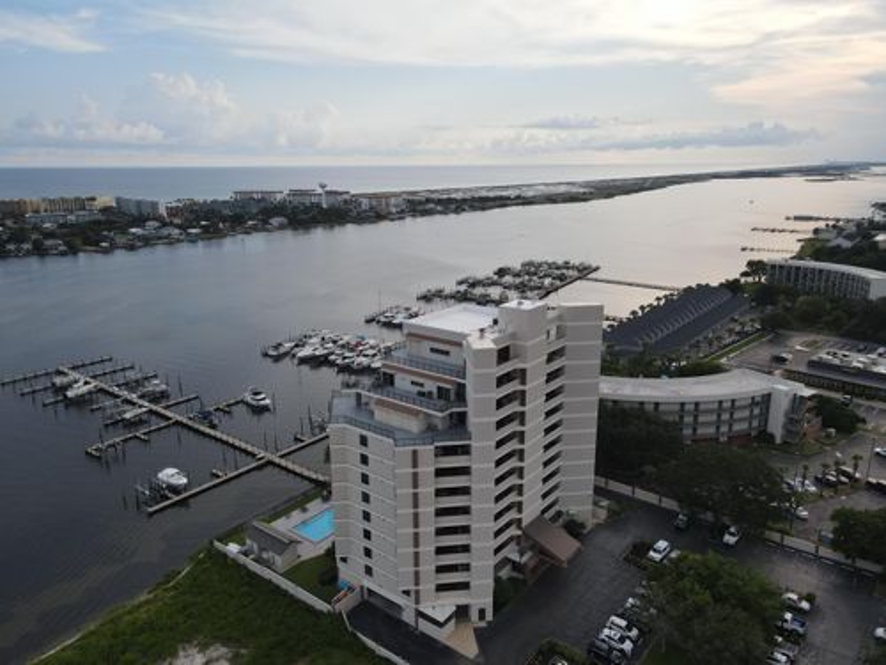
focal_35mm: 24
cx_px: 443
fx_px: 614
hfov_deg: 71.6
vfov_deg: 56.8
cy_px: 332
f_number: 2.8
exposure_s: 1/500
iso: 100
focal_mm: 4.5
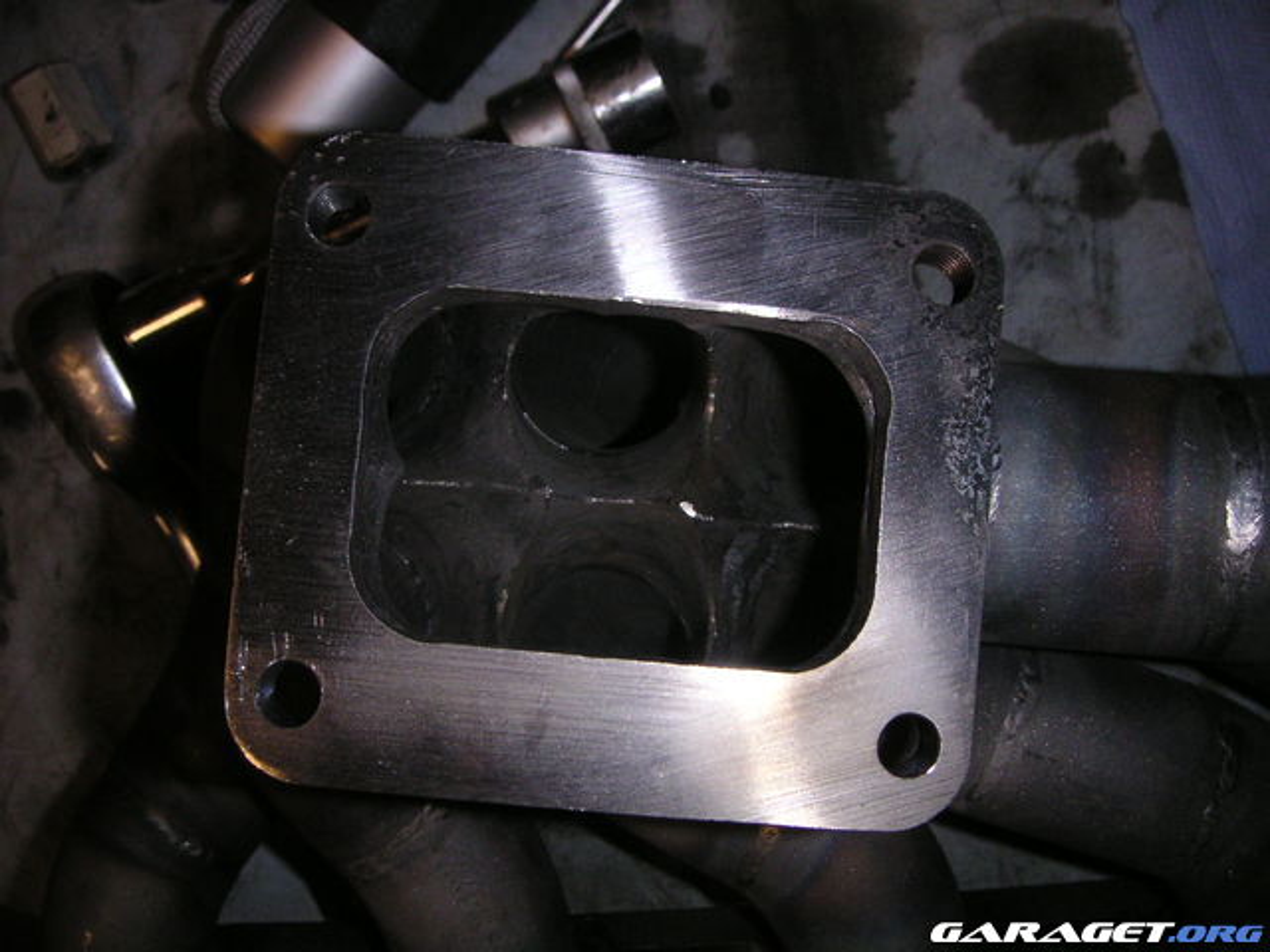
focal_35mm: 37
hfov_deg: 50.1
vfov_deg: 38.7
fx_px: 1357
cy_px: 476
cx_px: 635
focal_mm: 5.7
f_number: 6.7
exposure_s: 1/45
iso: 160
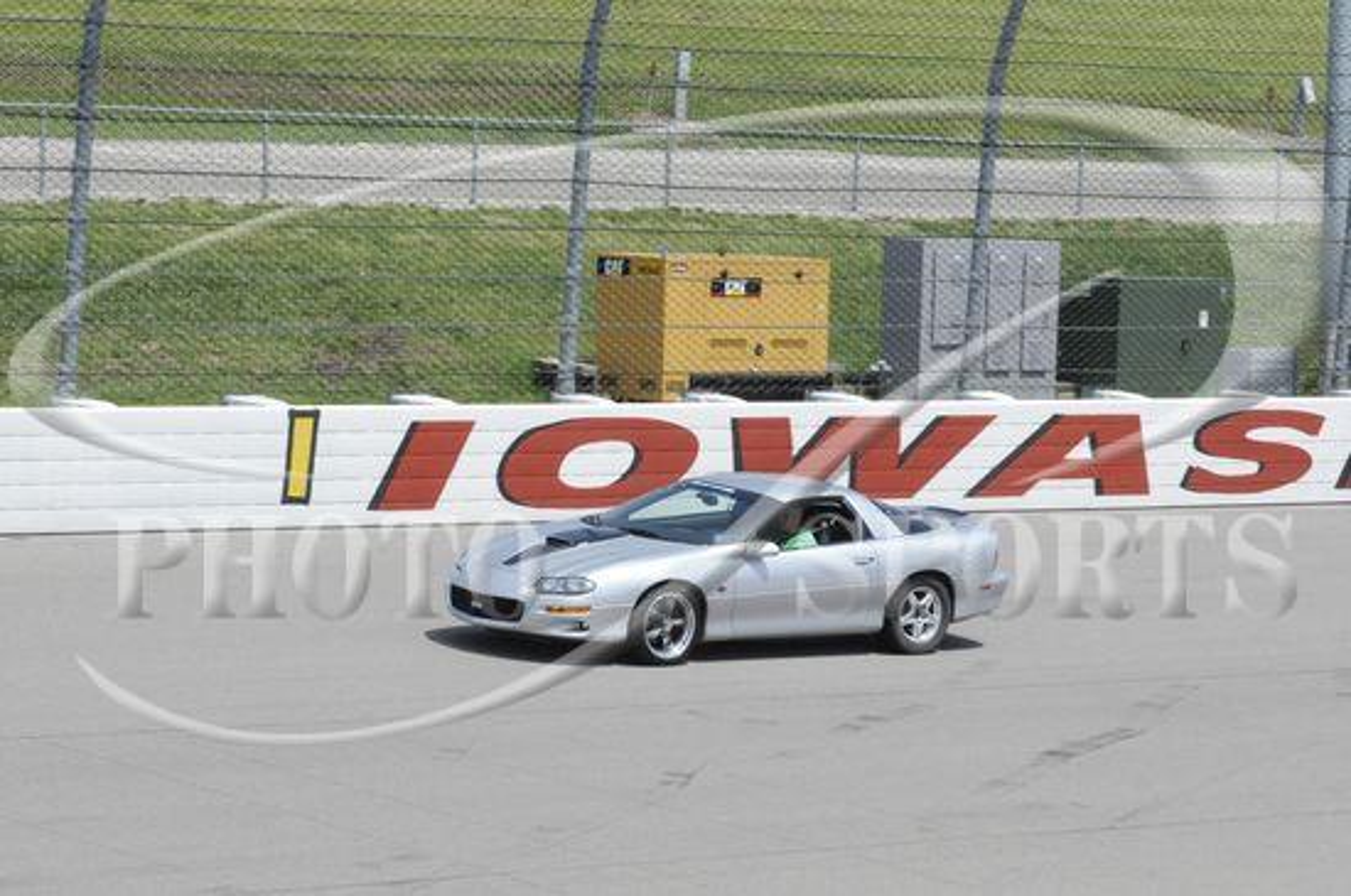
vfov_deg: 8.7
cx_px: 676
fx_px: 5902
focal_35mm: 158
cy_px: 448
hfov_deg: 13.1
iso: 800
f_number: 9
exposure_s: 1/1600
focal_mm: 105
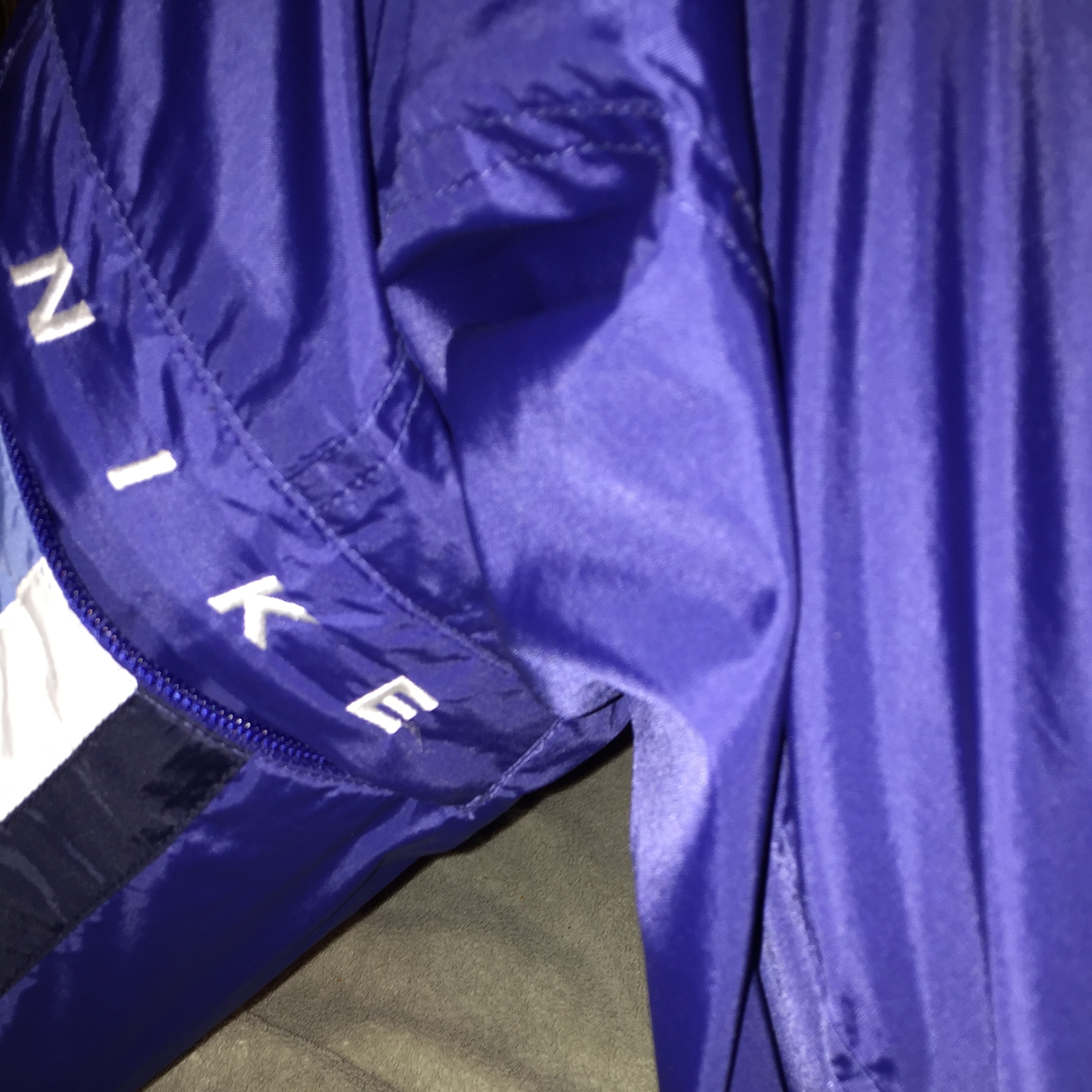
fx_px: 1392
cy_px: 804
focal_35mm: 39
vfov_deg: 41.7
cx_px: 498
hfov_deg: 42.8
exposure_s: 1/17
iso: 32
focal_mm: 4.15
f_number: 2.2
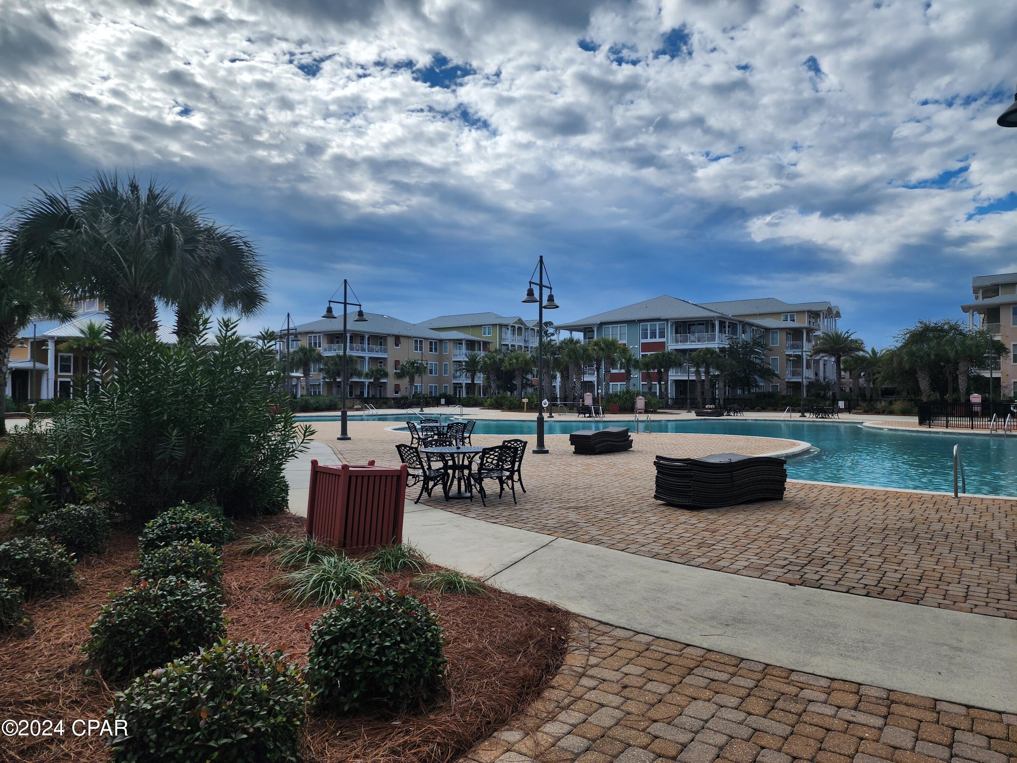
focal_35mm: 23
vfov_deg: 58.9
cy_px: 382
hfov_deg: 73.9
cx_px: 508
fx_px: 676
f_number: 1.8
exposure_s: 1/1789
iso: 12
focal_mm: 6.4
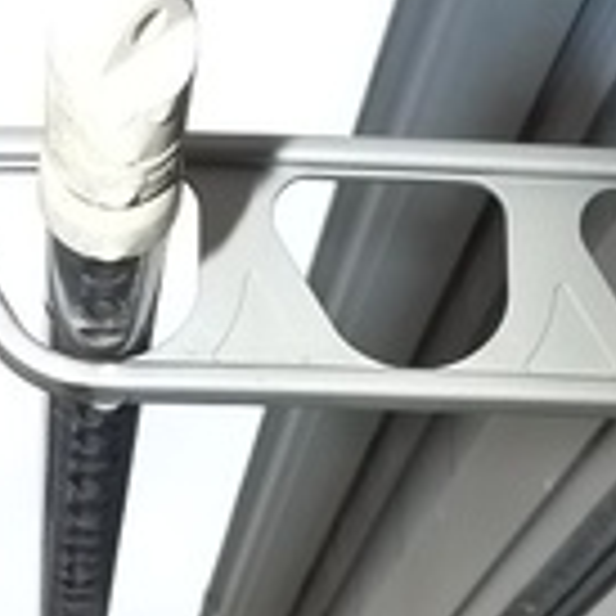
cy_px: 1115
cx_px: 106
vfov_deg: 14.2
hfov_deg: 16.0
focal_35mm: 108
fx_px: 2174
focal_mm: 5.1
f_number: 2.8
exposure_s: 1/400
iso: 400
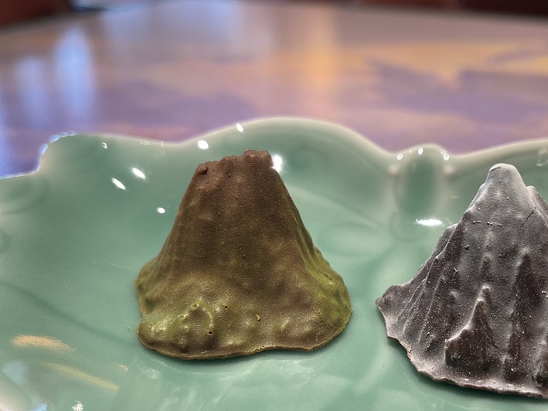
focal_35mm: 44
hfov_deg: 42.2
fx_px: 697
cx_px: 378
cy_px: 285
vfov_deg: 32.5
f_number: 1.6
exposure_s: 1/100
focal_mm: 5.1
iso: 64
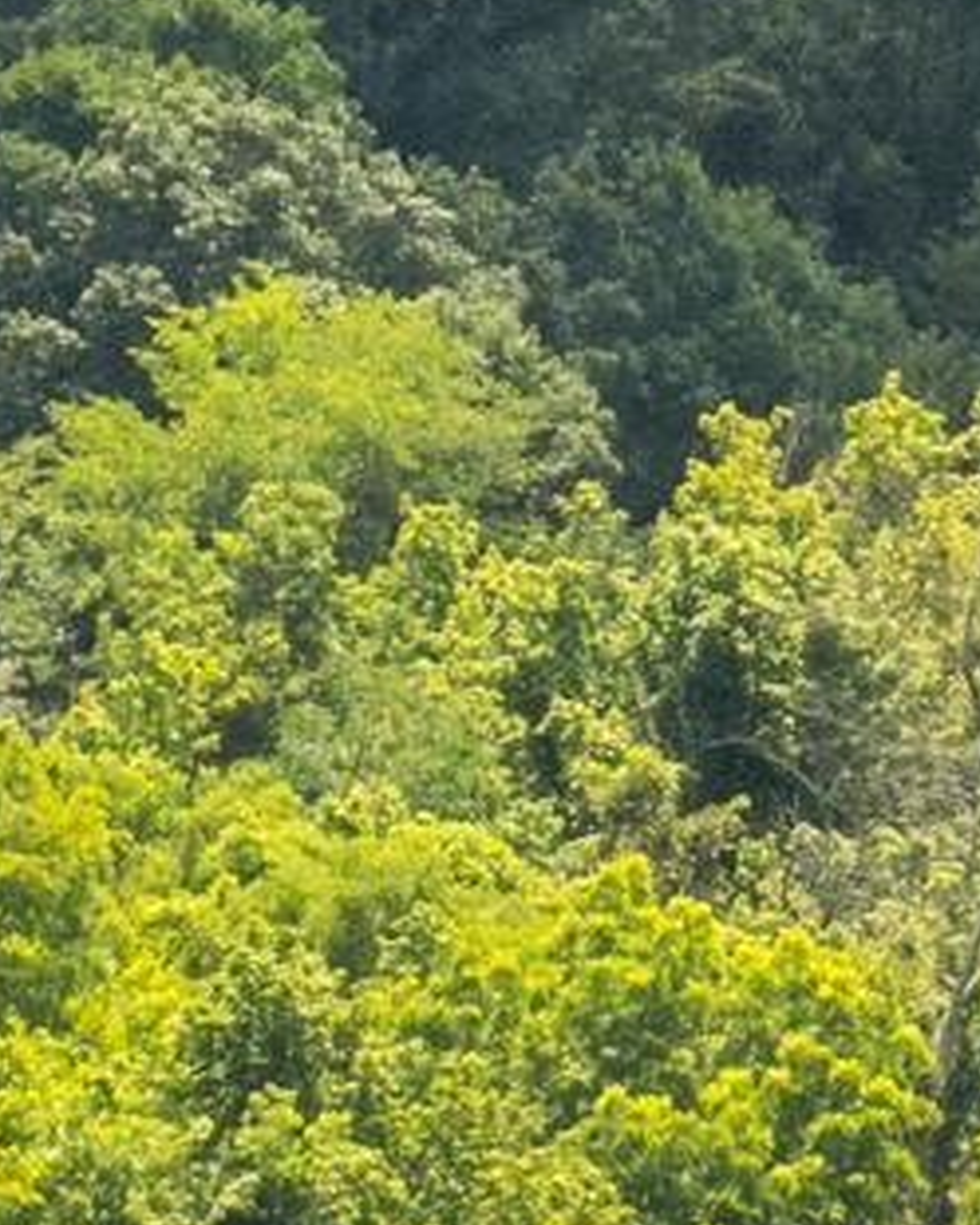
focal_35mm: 852
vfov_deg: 2.3
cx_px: 1415
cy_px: -239
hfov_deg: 1.8
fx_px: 30882
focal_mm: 75
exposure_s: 1/320
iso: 500
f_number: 14
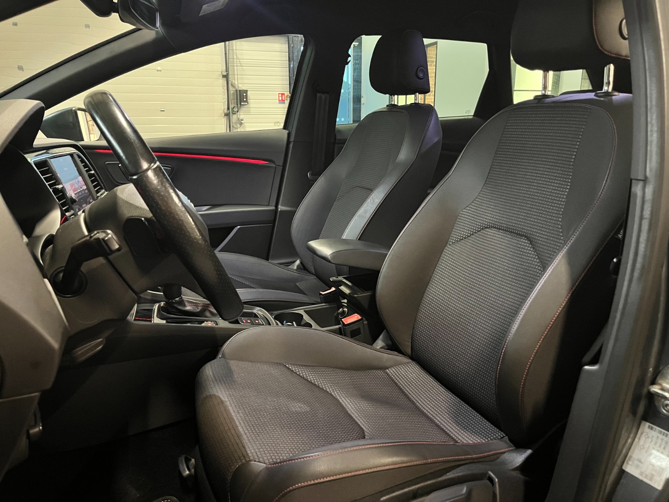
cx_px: 334
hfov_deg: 67.3
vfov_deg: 53.1
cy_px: 251
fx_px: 502
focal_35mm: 26
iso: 800
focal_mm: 5.1
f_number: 1.6
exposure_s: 1/25
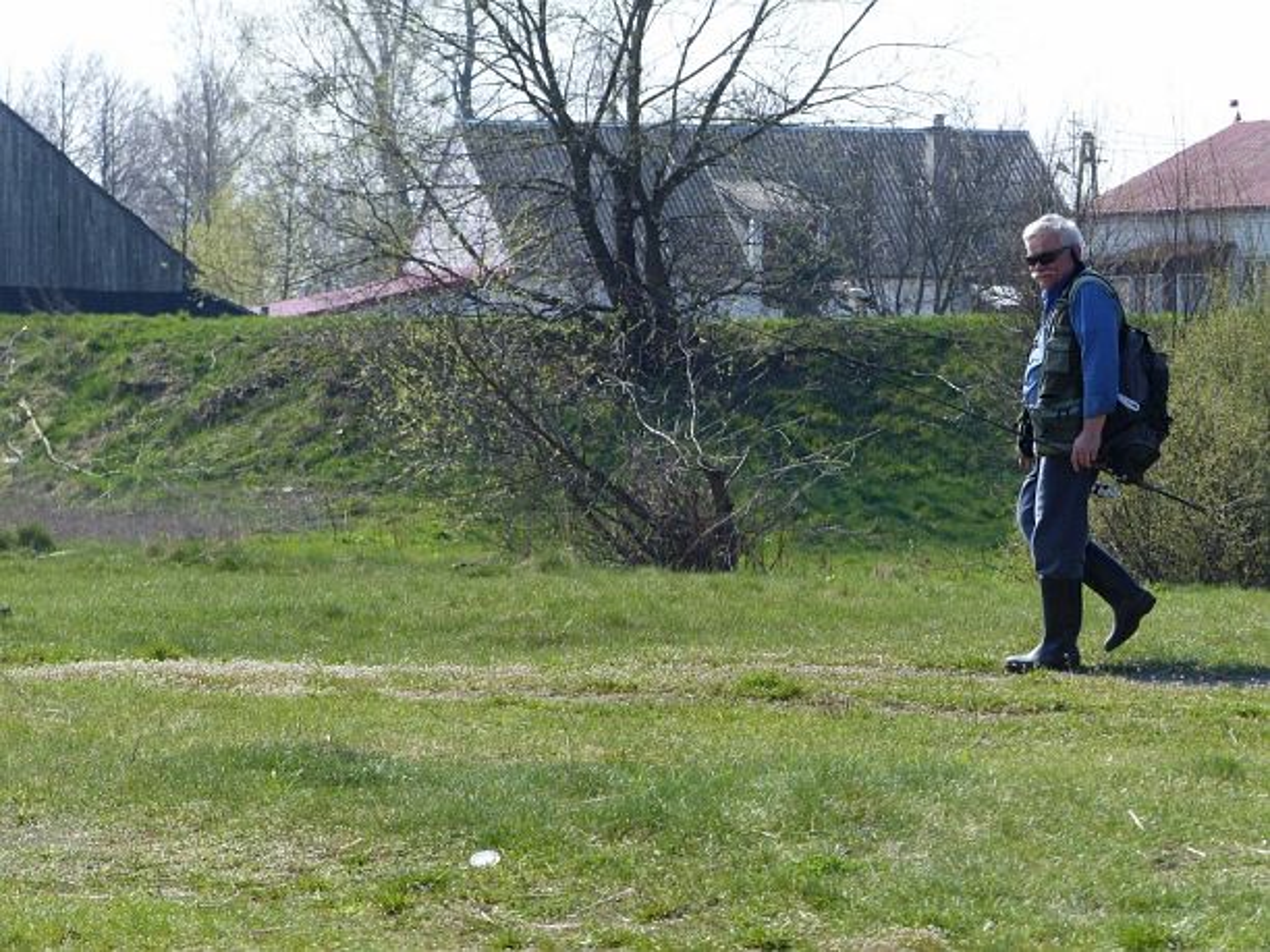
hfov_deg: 10.3
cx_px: 635
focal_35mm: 192
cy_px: 476
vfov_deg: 7.7
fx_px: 7044
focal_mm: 34.5
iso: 100
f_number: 4
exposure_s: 1/500
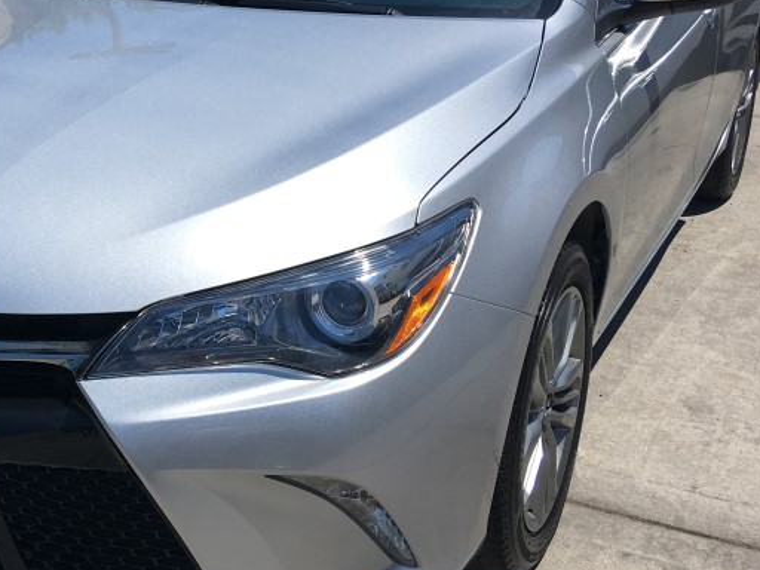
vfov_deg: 25.2
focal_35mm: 58
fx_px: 1273
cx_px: 172
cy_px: 229
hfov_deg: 32.5
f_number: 2.2
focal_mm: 4.15
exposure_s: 1/1748
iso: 25
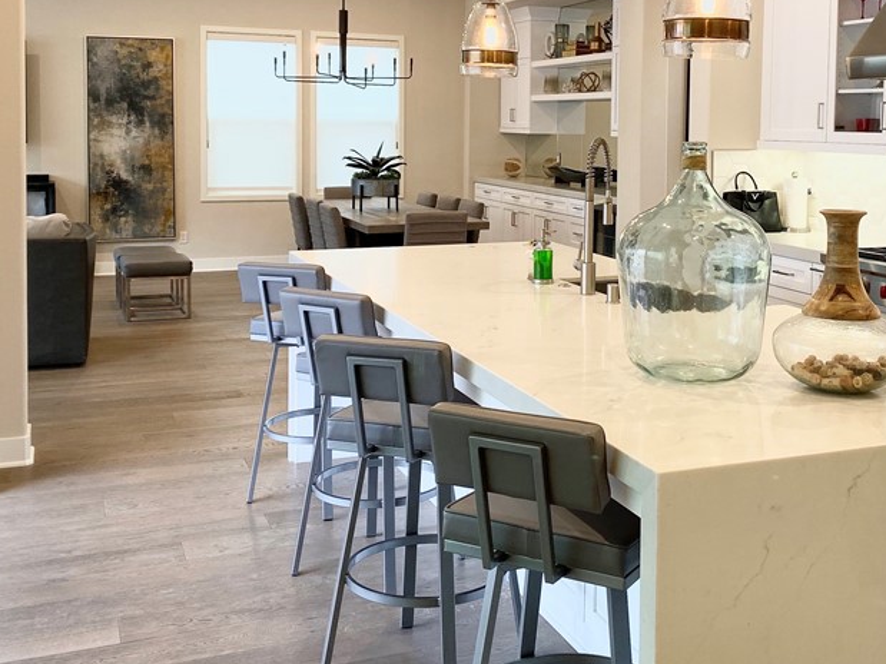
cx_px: 561
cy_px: 187
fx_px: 1100
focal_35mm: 43
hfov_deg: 43.5
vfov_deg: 33.1
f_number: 1.8
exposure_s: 1/60
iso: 64
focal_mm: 4.25
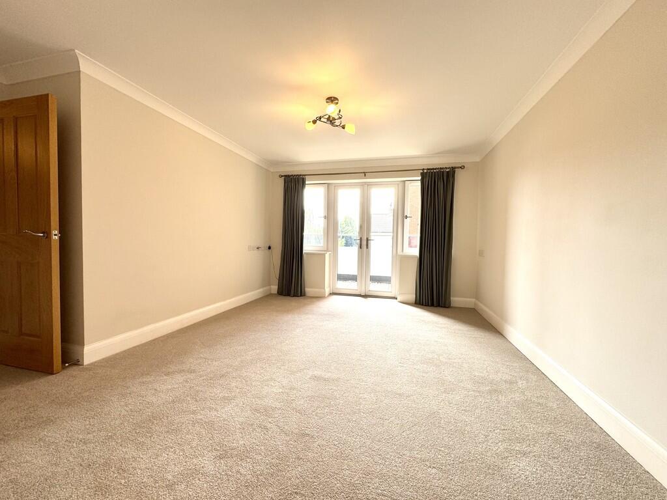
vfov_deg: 85.7
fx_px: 270
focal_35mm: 14
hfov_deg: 102.1
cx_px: 334
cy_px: 250
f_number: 2.2
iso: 50
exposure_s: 1/99
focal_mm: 2.22
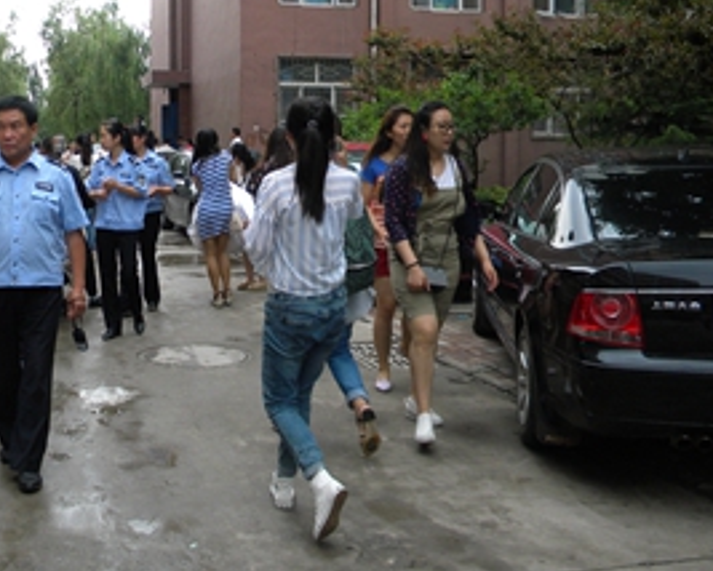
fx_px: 908
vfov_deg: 34.6
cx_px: 187
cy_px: 191
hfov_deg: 41.7
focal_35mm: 43
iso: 154
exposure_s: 1/498
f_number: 3.5
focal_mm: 5
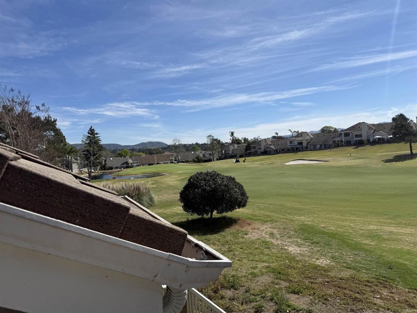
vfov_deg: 56.8
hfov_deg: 71.6
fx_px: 289
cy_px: 156
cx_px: 208
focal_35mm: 24
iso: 80
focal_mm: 6.76
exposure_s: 1/7353
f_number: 1.78
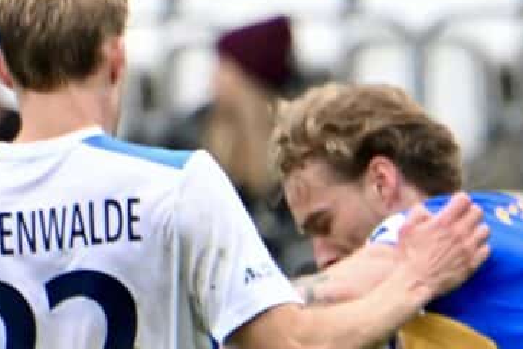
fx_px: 32743
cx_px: 566
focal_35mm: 2254
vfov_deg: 0.6
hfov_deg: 0.9
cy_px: 572
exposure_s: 1/1600
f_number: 5.6
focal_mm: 400
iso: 2500
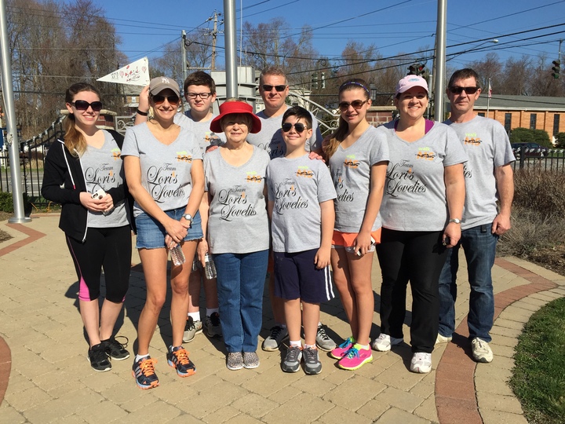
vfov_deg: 48.2
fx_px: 473
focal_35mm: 29
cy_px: 212
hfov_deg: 61.7
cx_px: 282
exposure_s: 1/2825
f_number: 2.2
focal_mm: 4.15
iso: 32
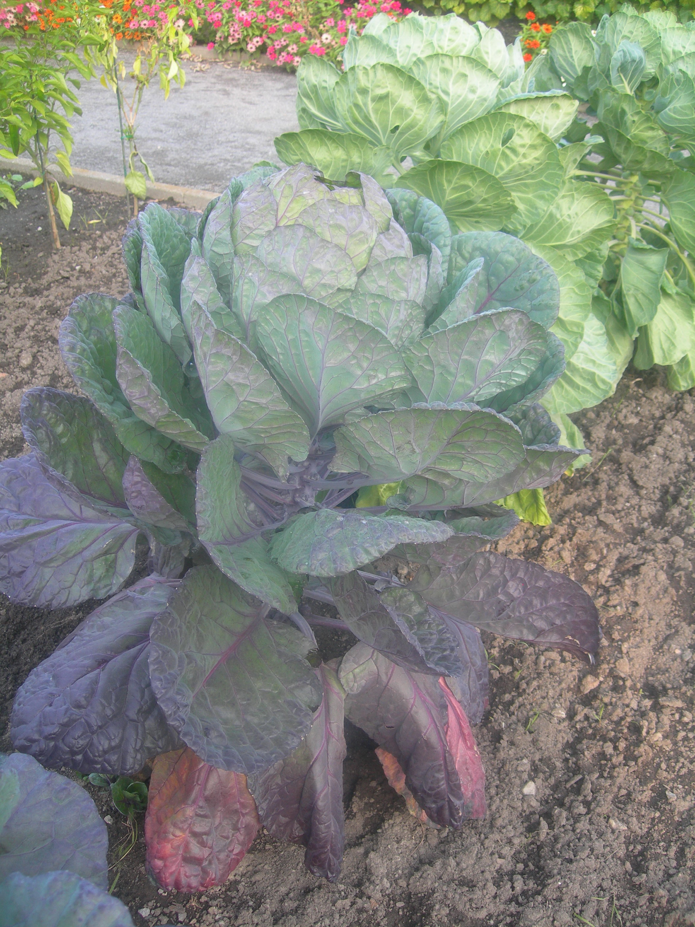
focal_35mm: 38
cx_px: 348
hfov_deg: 37.7
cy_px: 464
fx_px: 1017
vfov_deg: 49.0
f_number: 2.8
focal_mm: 7.8
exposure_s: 1/78.4
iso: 50
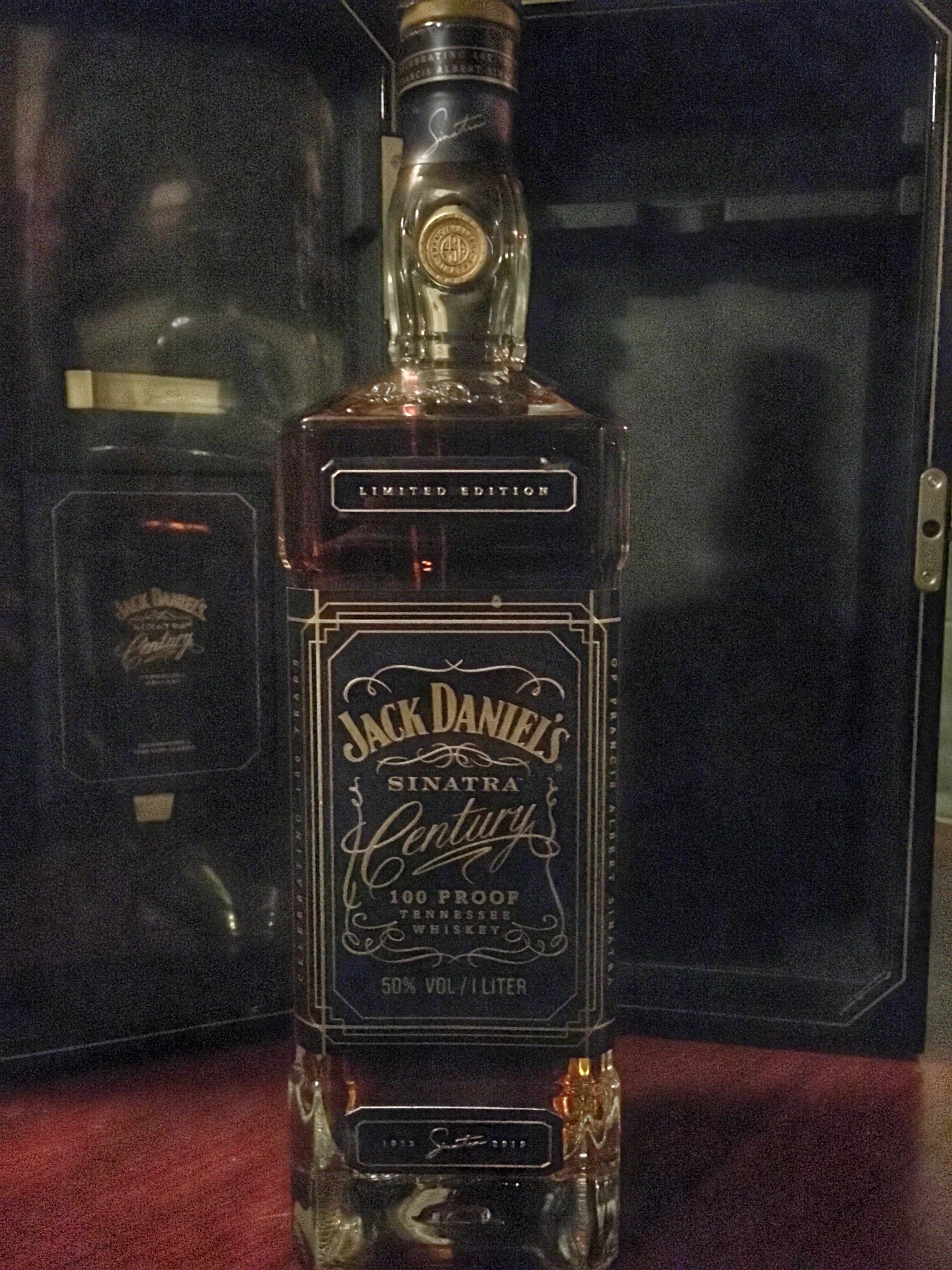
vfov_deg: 61.7
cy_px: 635
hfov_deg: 48.2
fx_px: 1063
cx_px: 476
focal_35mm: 29
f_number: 2.2
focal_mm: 4.15
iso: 2000
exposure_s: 1/17
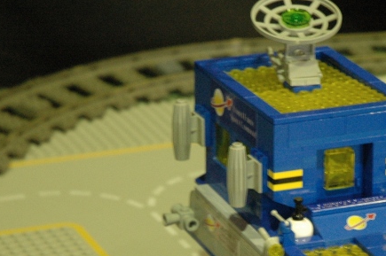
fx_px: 2645
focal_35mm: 247
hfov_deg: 8.3
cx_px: 315
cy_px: 244
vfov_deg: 5.5
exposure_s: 1/13
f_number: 5
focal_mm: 70
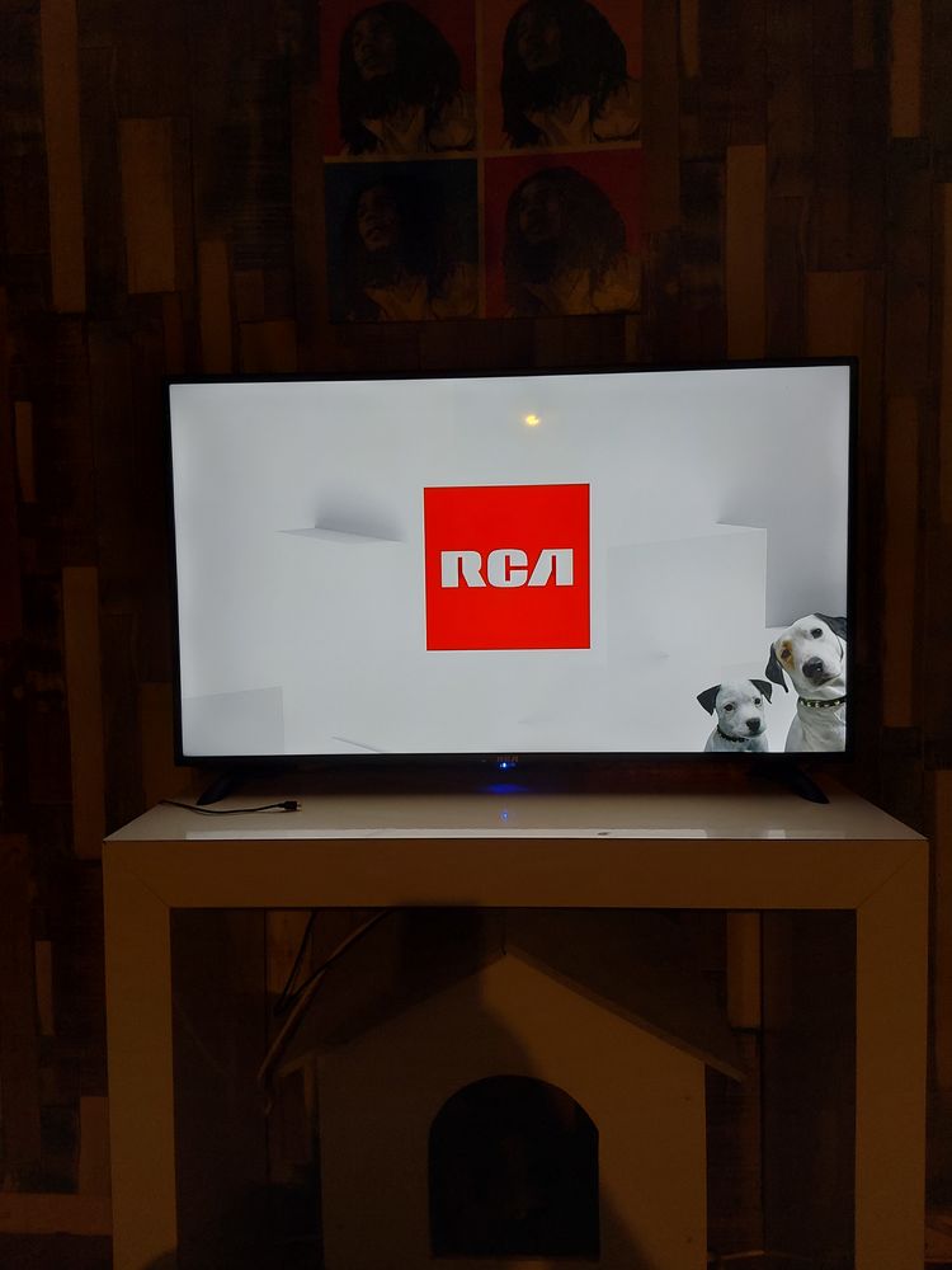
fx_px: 880
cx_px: 476
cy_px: 635
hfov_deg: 56.8
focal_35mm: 24
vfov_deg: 71.6
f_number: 1.8
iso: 50
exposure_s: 1/50
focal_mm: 5.23
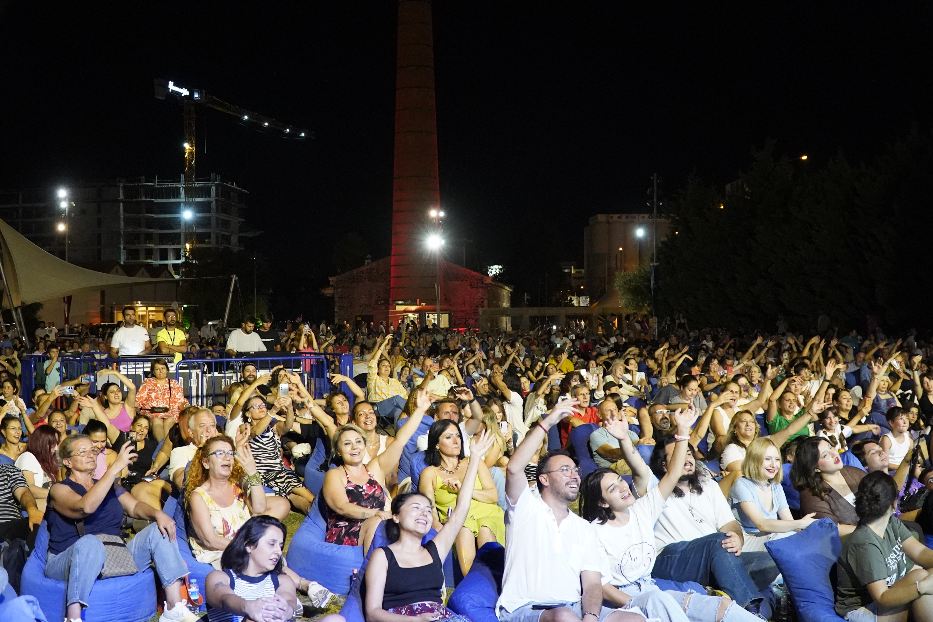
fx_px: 959
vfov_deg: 35.9
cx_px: 466
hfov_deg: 51.9
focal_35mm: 37
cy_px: 311
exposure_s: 1/100
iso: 6400
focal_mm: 25
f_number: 4
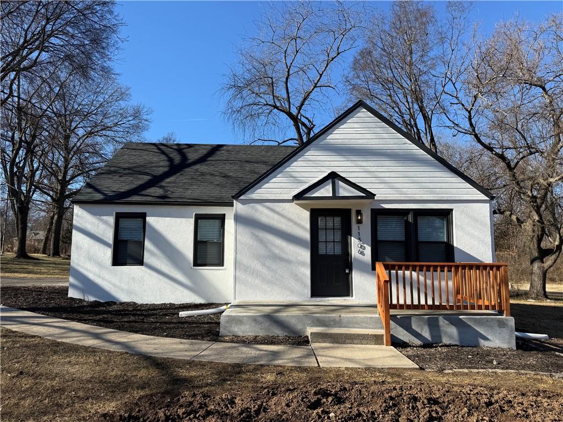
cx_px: 282
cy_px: 211
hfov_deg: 71.6
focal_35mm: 24
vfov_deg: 56.8
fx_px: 390
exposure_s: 1/3279
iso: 80
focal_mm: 6.76
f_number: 1.78
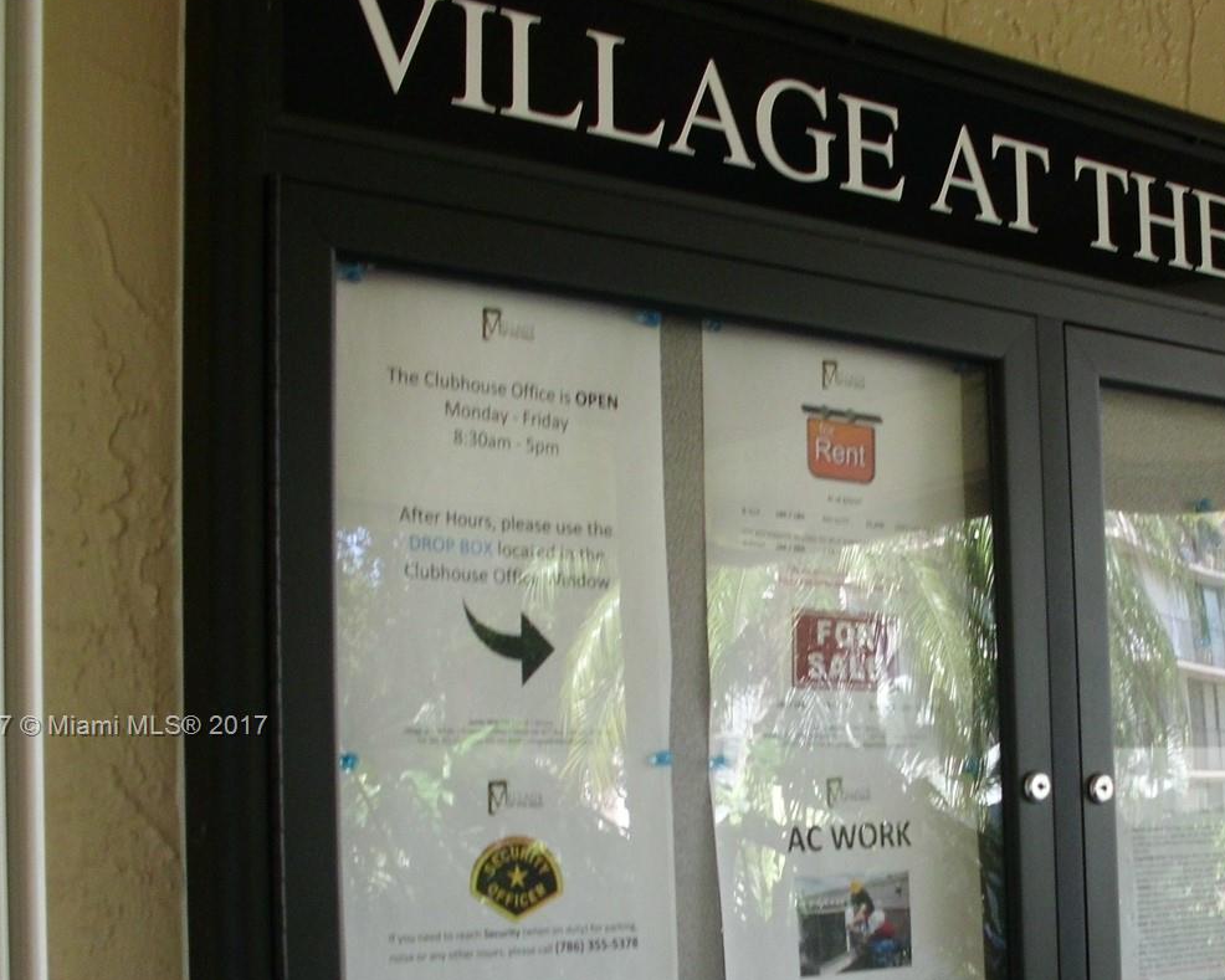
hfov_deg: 32.6
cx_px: 865
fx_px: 2067
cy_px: 728
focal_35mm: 57
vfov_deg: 26.4
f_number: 2.9
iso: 100
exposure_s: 1/80
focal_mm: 6.3
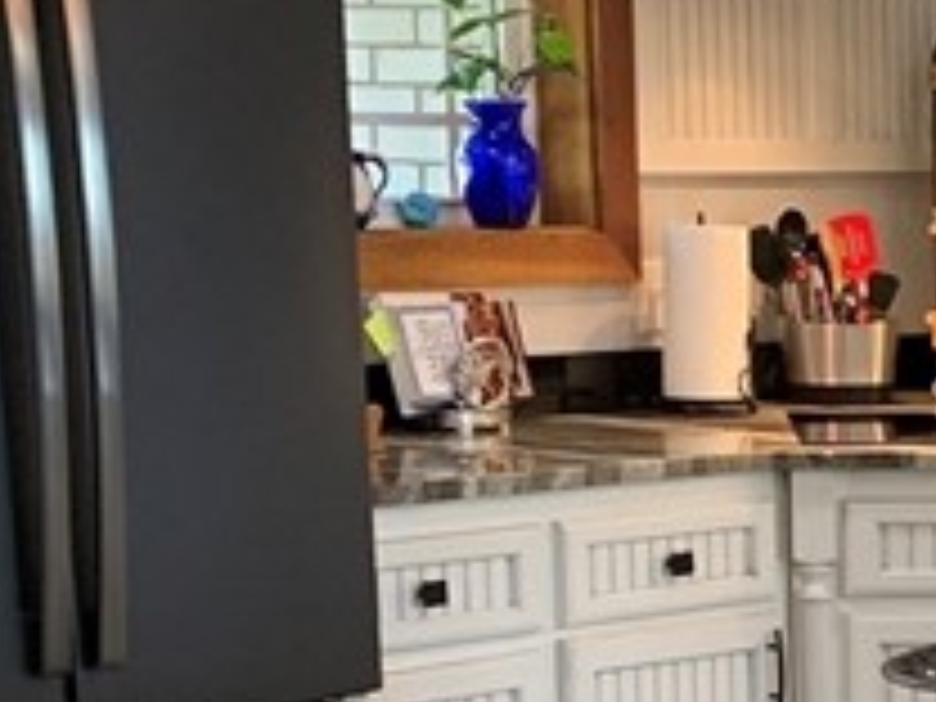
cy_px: 832
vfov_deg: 11.4
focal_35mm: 128
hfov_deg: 14.3
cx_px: 1436
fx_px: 3461
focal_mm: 4.25
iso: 200
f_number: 1.8
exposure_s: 1/60
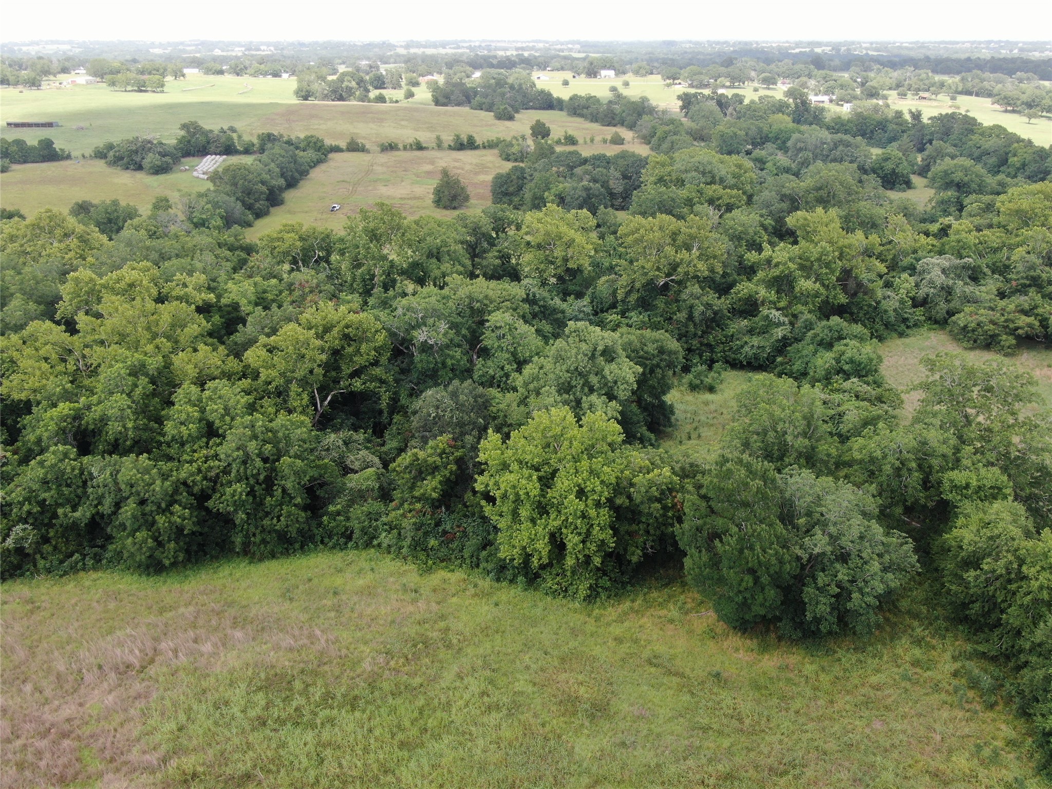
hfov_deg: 52.6
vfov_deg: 40.7
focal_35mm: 35
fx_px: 1064
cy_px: 394
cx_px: 526
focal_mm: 5.94
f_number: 3.3
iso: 100
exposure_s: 1/240
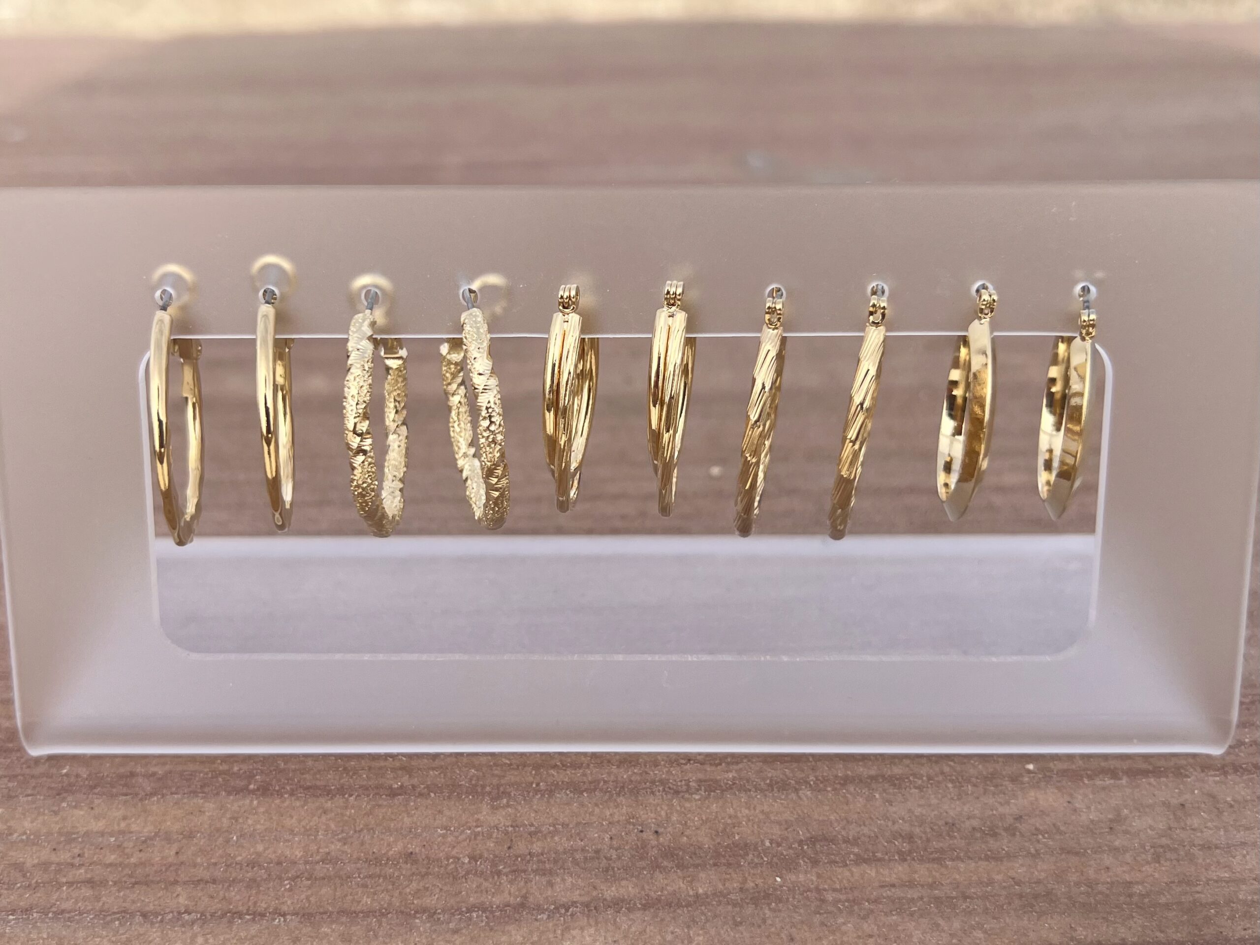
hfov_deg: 67.3
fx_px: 946
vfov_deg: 53.1
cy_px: 472
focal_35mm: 26
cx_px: 630
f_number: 1.5
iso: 50
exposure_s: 1/2994
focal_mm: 5.7
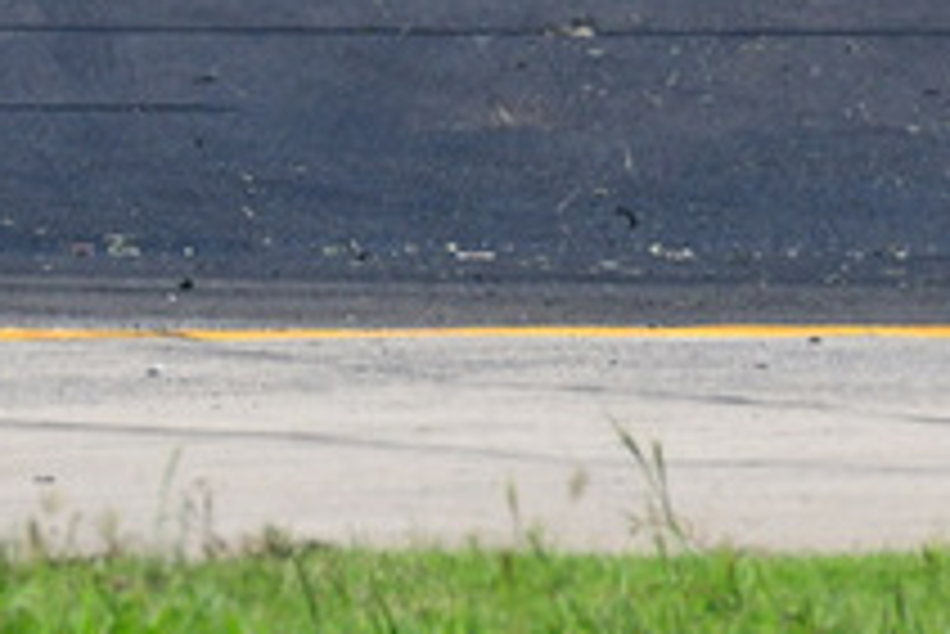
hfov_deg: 0.8
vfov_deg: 0.5
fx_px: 67468
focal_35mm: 2555
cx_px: -491
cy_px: -256
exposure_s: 1/640
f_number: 10
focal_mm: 450
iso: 500
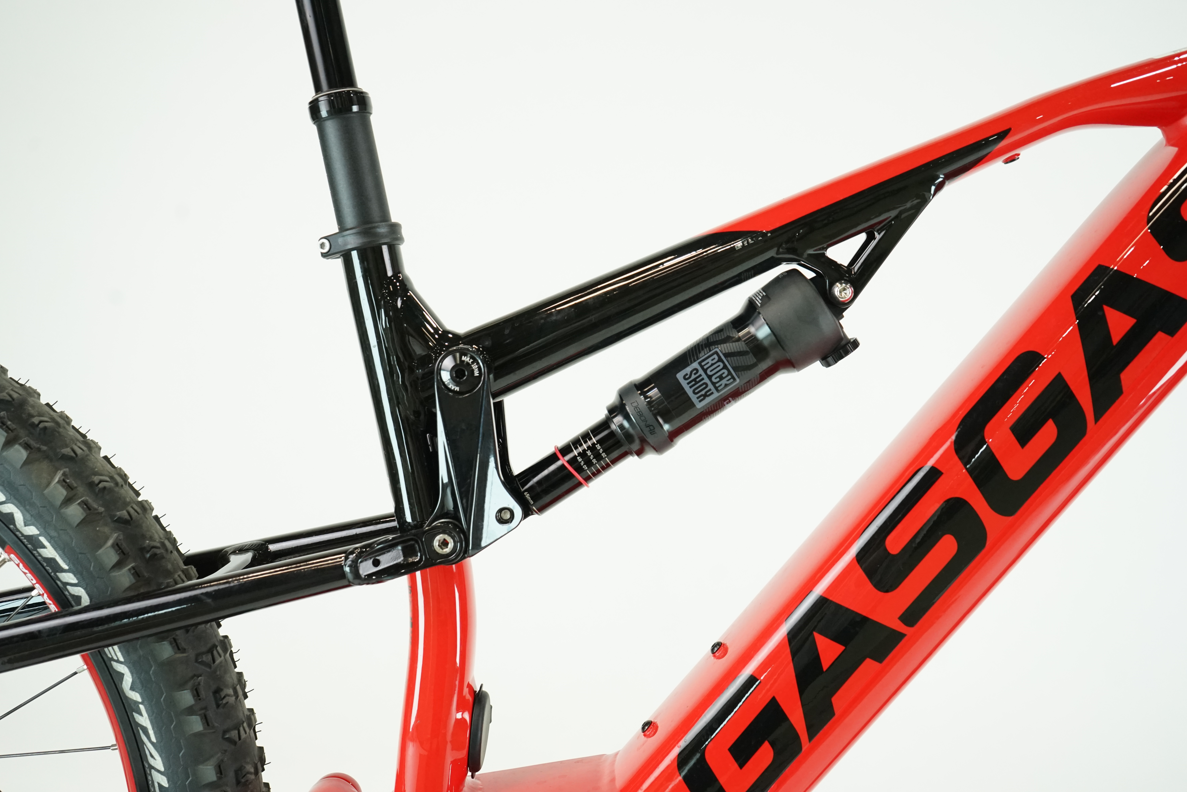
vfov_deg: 36.9
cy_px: 396
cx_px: 594
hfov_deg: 53.1
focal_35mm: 36
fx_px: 1187
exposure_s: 1/200
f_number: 5.6
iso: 2500
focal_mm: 36
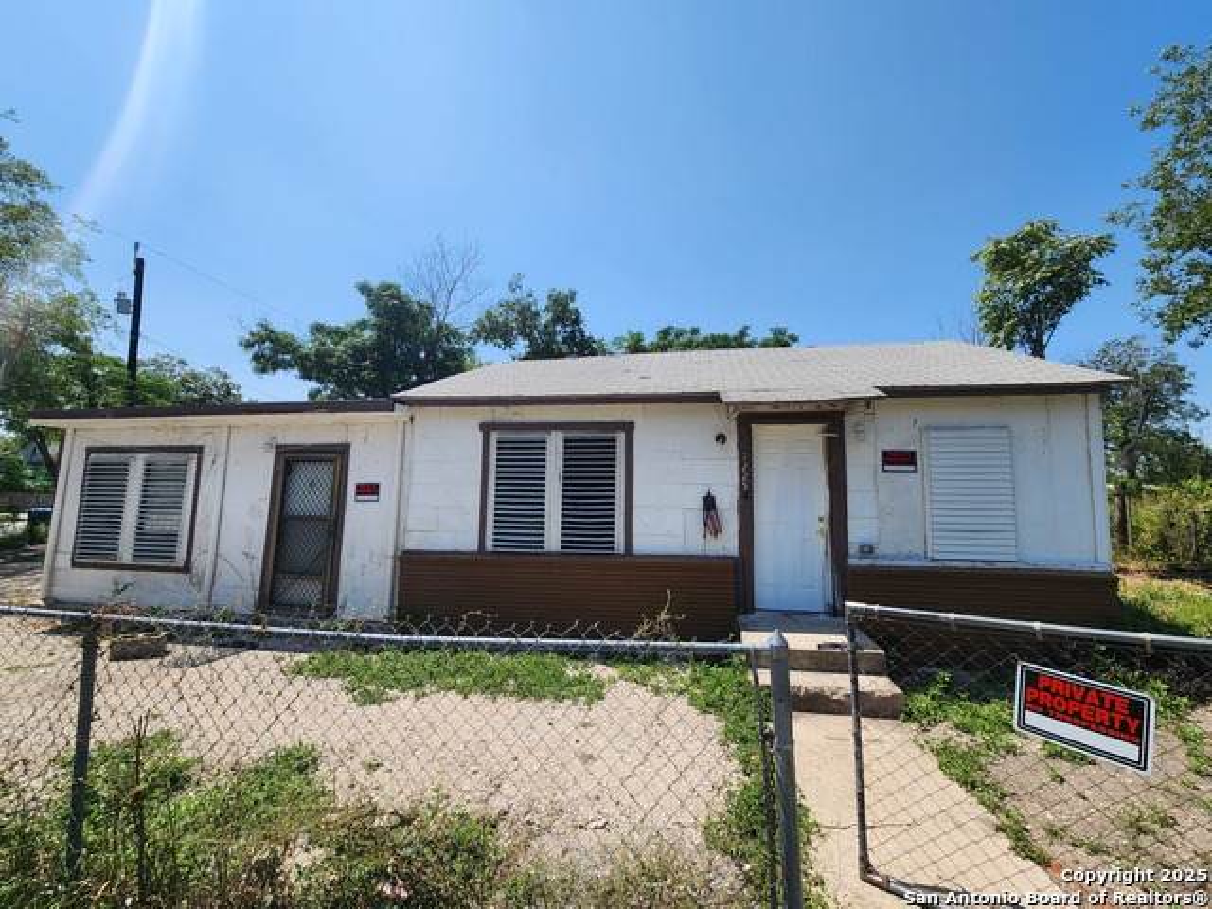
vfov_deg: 89.9
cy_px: 454
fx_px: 455
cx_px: 606
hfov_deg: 106.2
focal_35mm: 13
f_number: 2.2
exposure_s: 1/2169
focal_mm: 2.2
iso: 50
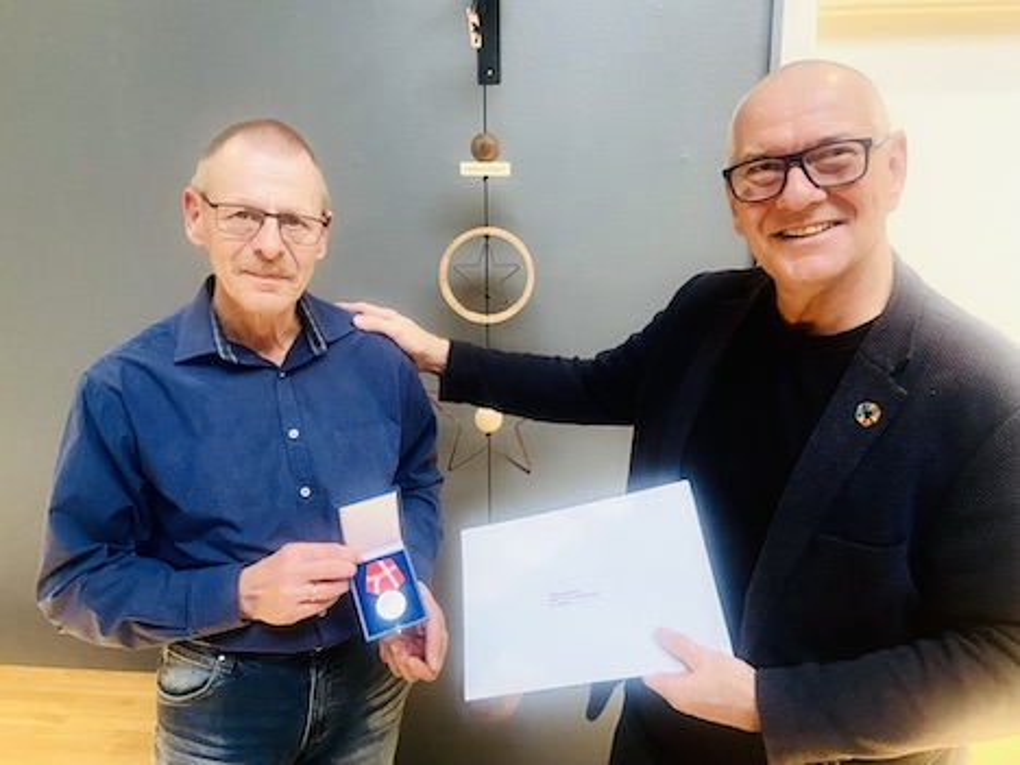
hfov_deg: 67.3
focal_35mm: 26
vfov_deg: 53.1
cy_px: 382
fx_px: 766
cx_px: 510
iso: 500
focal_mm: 4.25
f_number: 1.8
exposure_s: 1/33
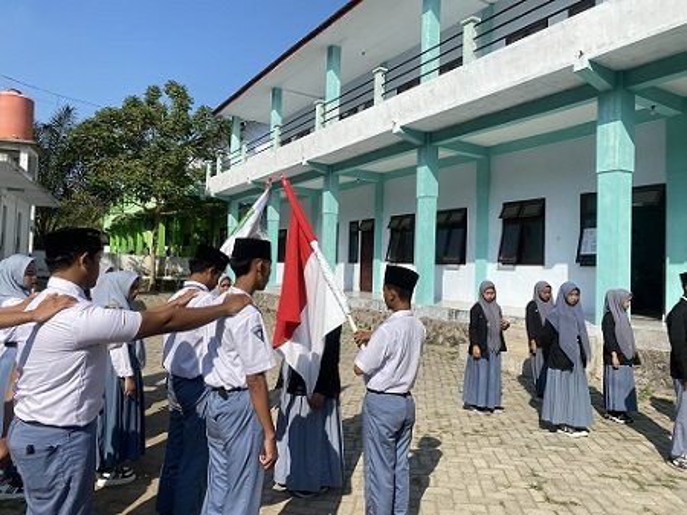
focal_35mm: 26
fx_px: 516
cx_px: 344
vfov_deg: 53.0
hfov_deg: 67.3
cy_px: 258
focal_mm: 4.25
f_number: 1.8
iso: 32
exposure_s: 1/3731
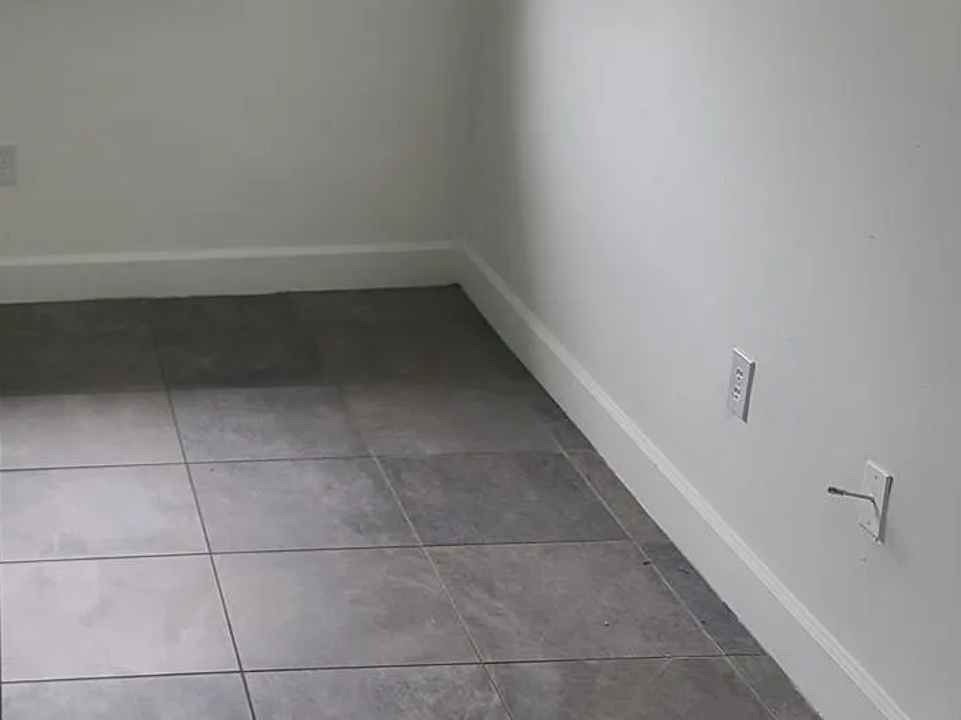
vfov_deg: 25.6
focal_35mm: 57
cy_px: 371
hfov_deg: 31.7
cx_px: 47
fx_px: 1582
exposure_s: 1/60
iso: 50
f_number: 1.8
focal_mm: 7
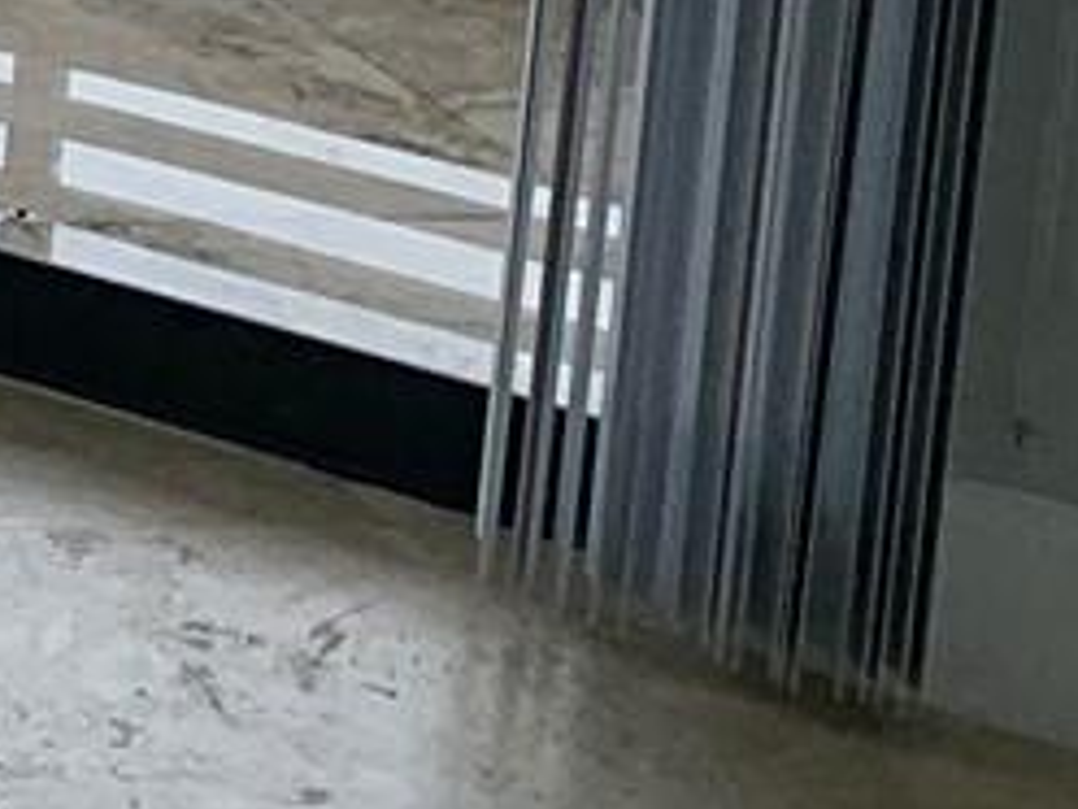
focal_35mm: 168
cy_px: -1131
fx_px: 5232
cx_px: -2247
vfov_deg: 8.1
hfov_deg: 9.2
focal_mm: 4.25
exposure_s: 1/919
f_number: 1.8
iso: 25
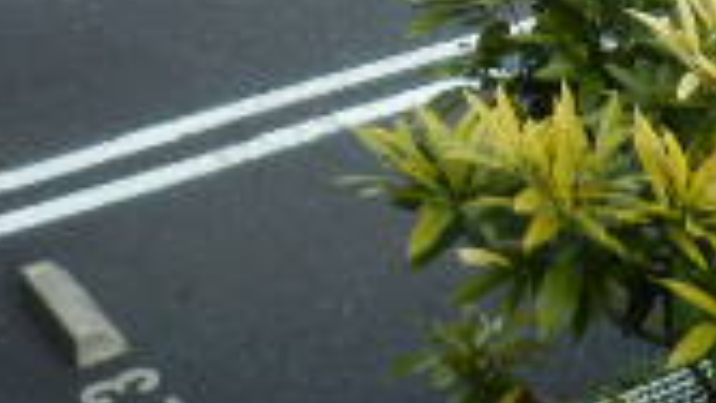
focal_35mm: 125
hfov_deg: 17.1
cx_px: 446
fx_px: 2374
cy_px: -377
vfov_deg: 9.2
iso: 80
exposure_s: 1/160
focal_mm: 5.3
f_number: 3.5
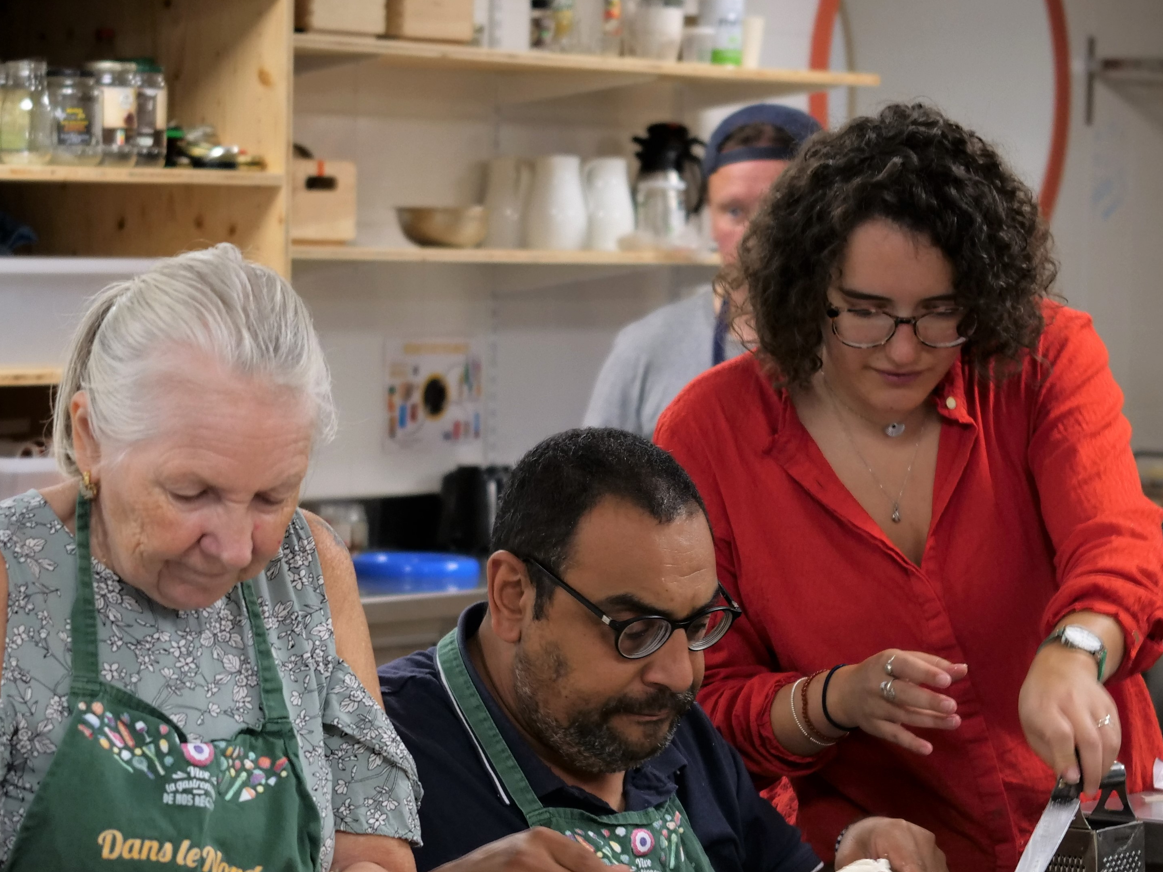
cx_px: 317
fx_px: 3696
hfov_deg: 17.8
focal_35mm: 110
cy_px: 591
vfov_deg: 13.4
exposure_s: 1/80
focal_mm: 35
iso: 500
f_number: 2.8
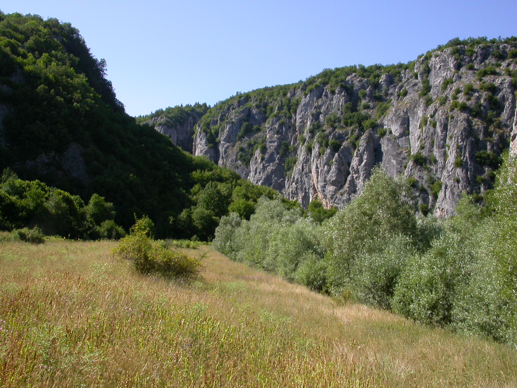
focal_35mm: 38
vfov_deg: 37.7
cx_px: 258
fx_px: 568
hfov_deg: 49.0
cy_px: 194
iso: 100
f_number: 7.5
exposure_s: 1/225
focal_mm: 7.85
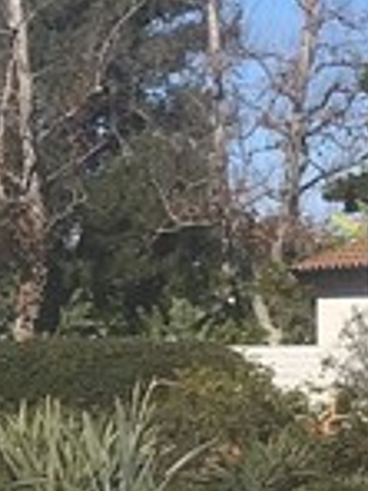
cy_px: 249
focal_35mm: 194
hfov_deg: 7.5
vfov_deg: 10.2
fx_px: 2750
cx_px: -259
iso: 20
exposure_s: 1/3425
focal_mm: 3.99
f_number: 1.8
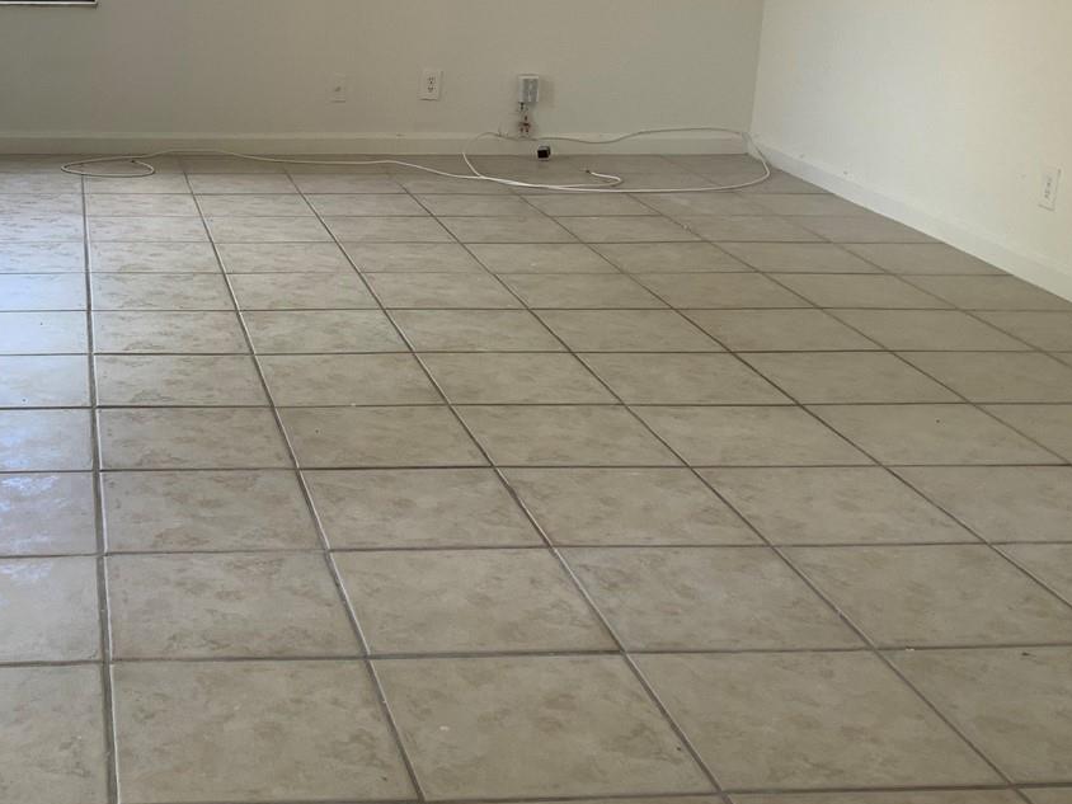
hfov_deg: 33.6
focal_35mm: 55
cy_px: 224
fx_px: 1703
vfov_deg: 26.3
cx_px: 173
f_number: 1.8
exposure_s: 1/120
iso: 25
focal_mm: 3
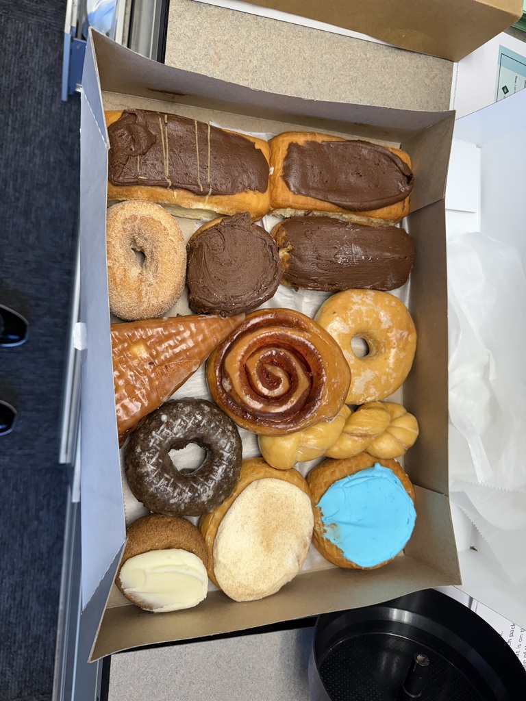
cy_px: 350
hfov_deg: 56.8
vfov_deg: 71.6
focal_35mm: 24
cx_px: 263
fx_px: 486
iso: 160
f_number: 1.78
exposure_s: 1/120
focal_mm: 6.76
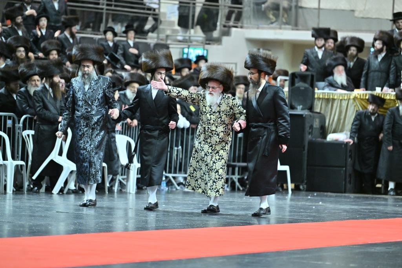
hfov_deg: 11.7
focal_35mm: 175
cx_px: 201
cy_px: 134
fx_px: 1954
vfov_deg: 7.8
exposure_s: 1/200
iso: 1600
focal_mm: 175
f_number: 2.8
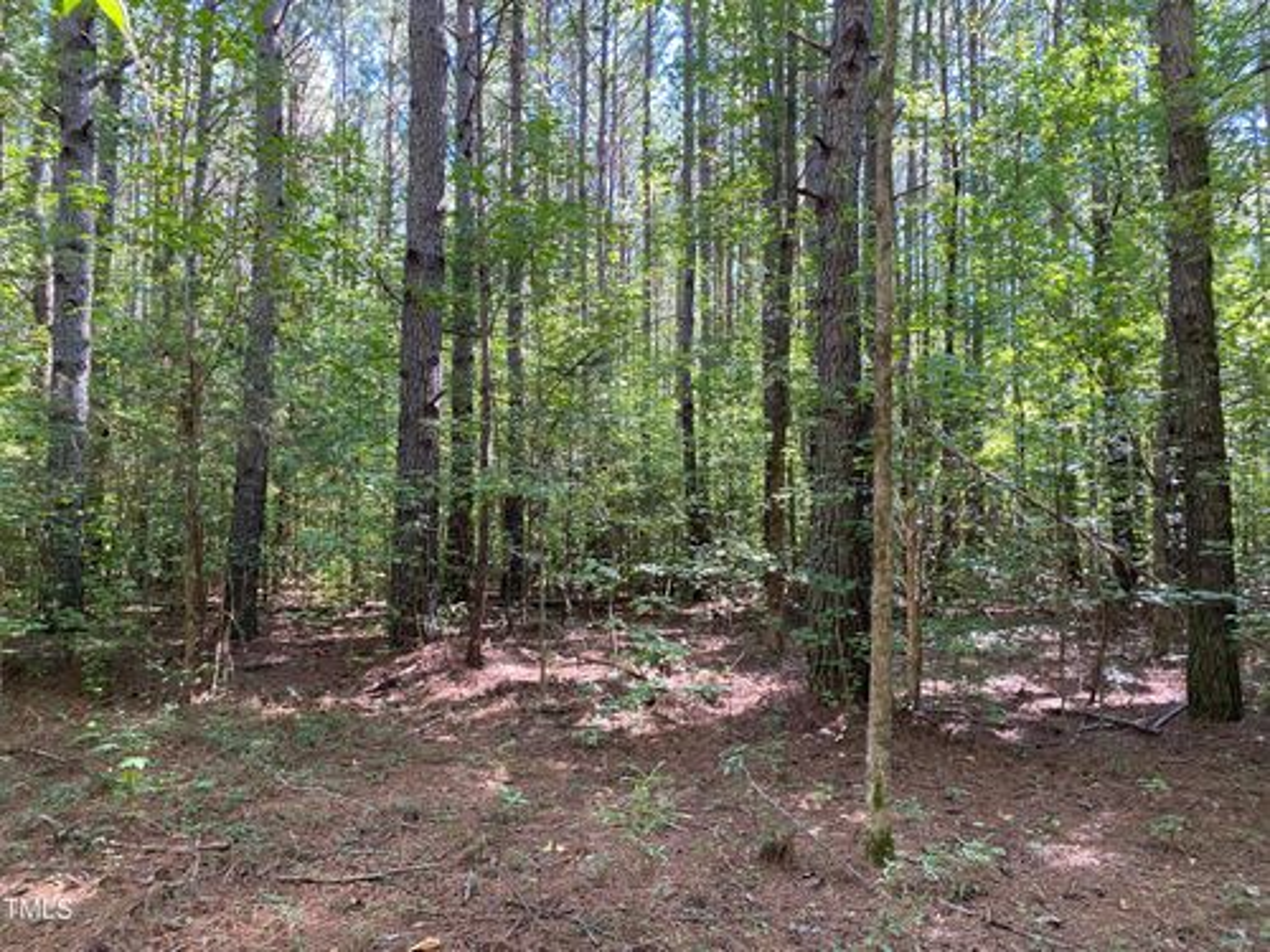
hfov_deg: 67.3
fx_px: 954
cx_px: 635
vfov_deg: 53.1
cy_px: 476
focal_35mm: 26
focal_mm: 4.25
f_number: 1.8
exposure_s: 1/98
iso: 125
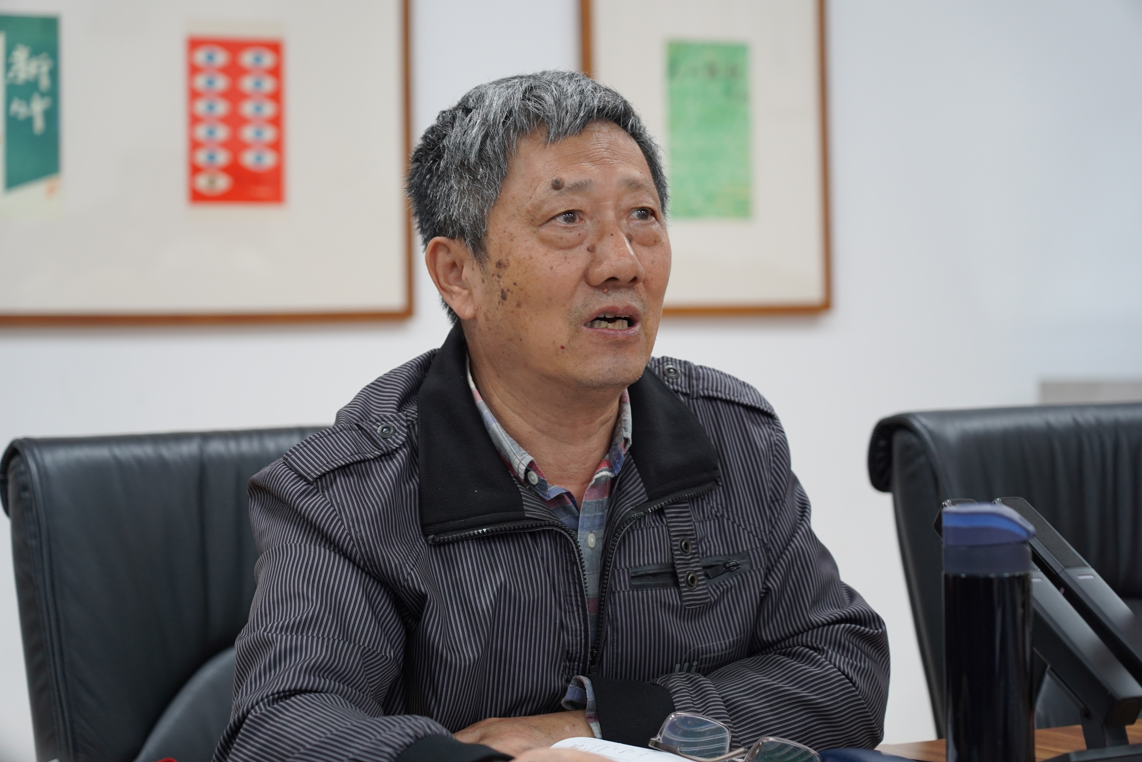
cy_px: 381
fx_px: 2886
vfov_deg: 15.0
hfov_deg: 22.4
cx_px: 571
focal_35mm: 91
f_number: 4
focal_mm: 91
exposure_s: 1/160
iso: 1000
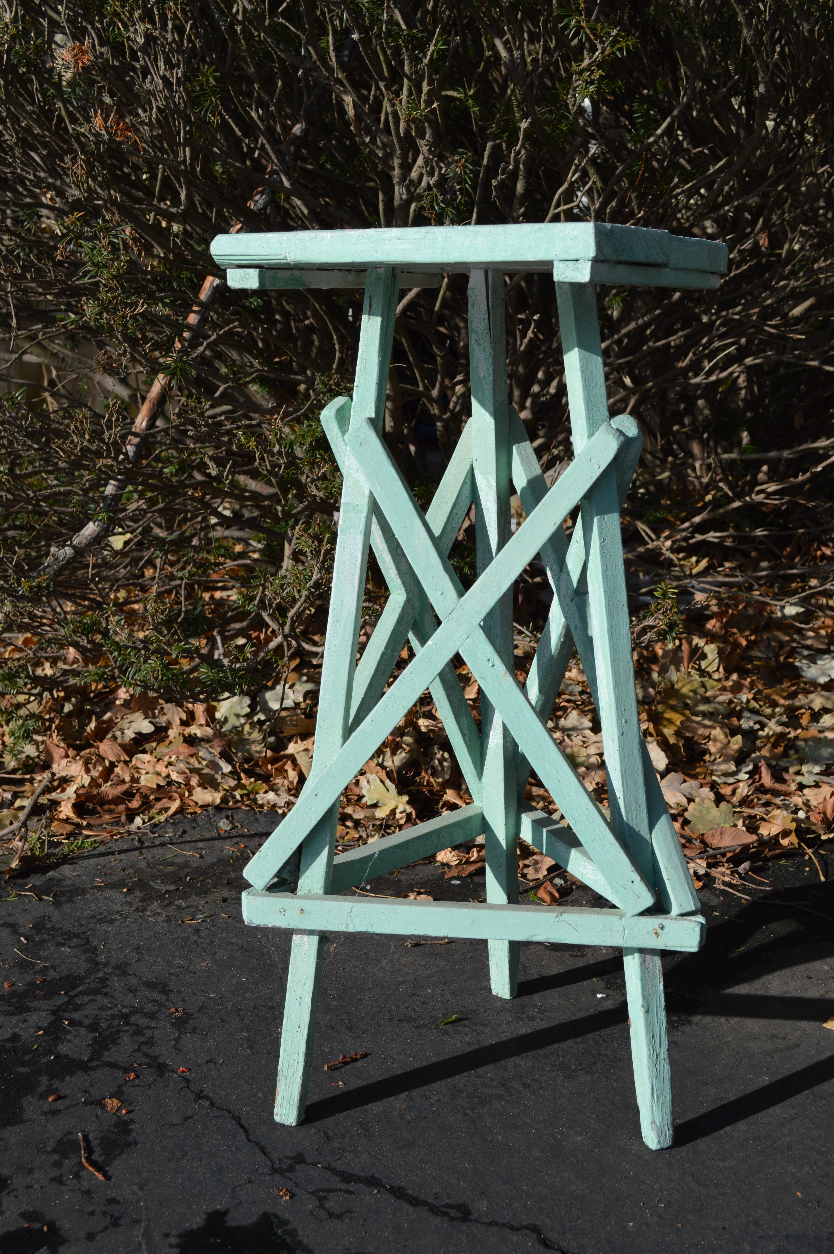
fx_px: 1514
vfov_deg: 45.0
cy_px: 627
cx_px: 417
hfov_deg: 30.8
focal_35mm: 44
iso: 100
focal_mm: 29
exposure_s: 1/250
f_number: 8
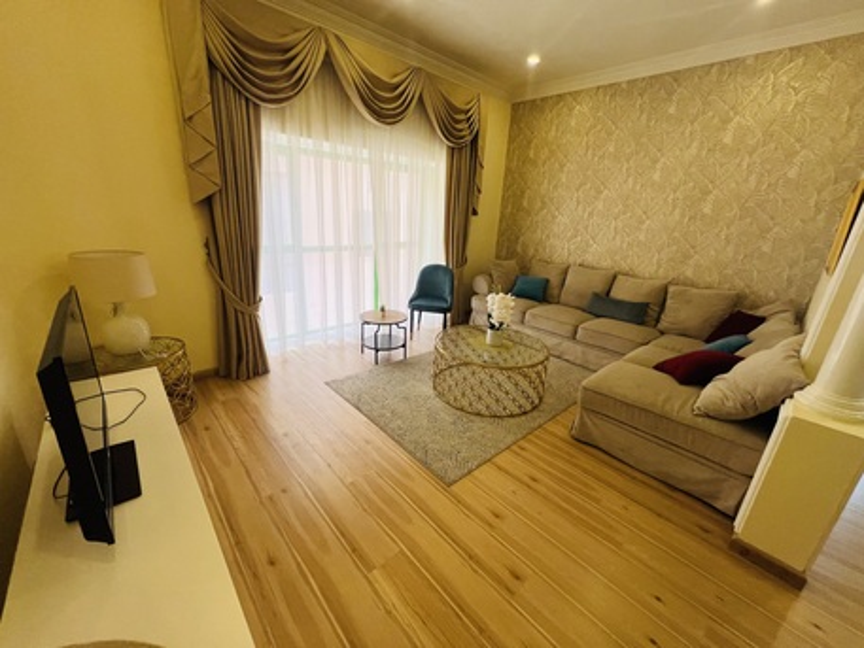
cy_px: 324
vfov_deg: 89.9
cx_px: 432
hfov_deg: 106.2
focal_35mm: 13
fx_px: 325
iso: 80
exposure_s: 1/99
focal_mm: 1.57
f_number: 1.8
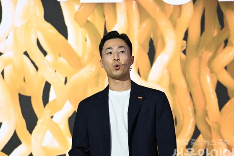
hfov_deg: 9.6
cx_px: 114
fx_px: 1397
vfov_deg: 6.4
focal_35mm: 215
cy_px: 83
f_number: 4
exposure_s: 1/125
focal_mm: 200
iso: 800
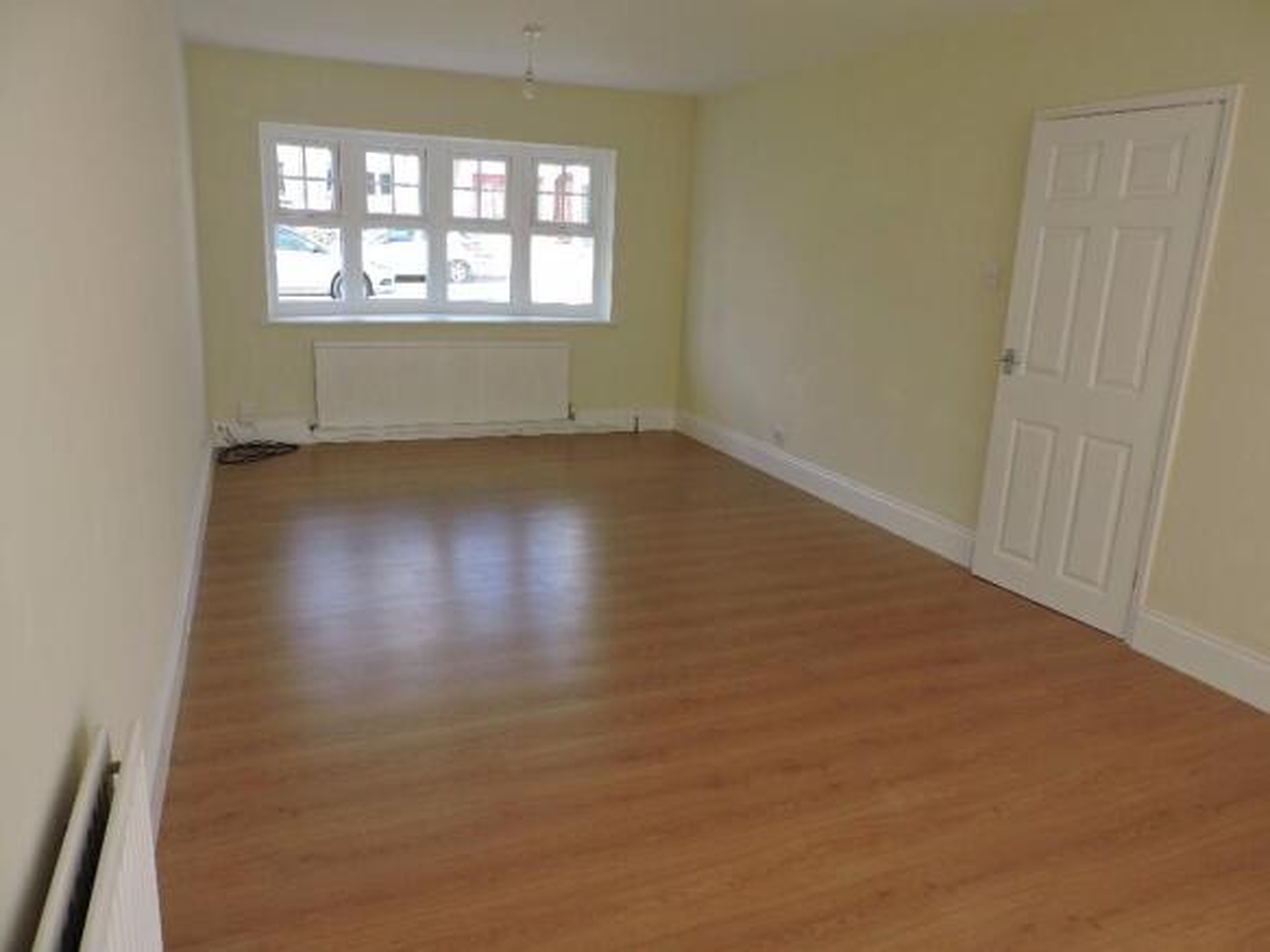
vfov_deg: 56.8
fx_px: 880
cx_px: 635
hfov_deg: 71.6
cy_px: 476
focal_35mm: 24
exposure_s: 1/160
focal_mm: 4.3
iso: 100
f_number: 3
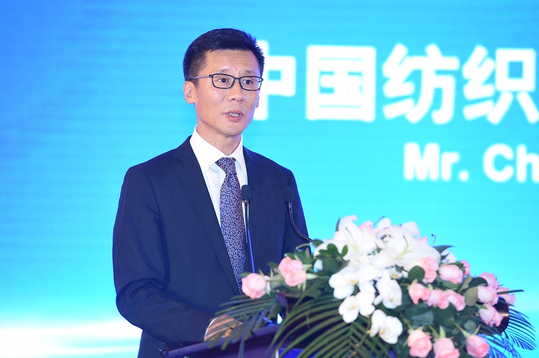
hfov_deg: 11.8
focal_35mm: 175
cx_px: 270
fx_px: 2617
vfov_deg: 7.8
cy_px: 179
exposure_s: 1/160
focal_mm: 175
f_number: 3.5
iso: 2000
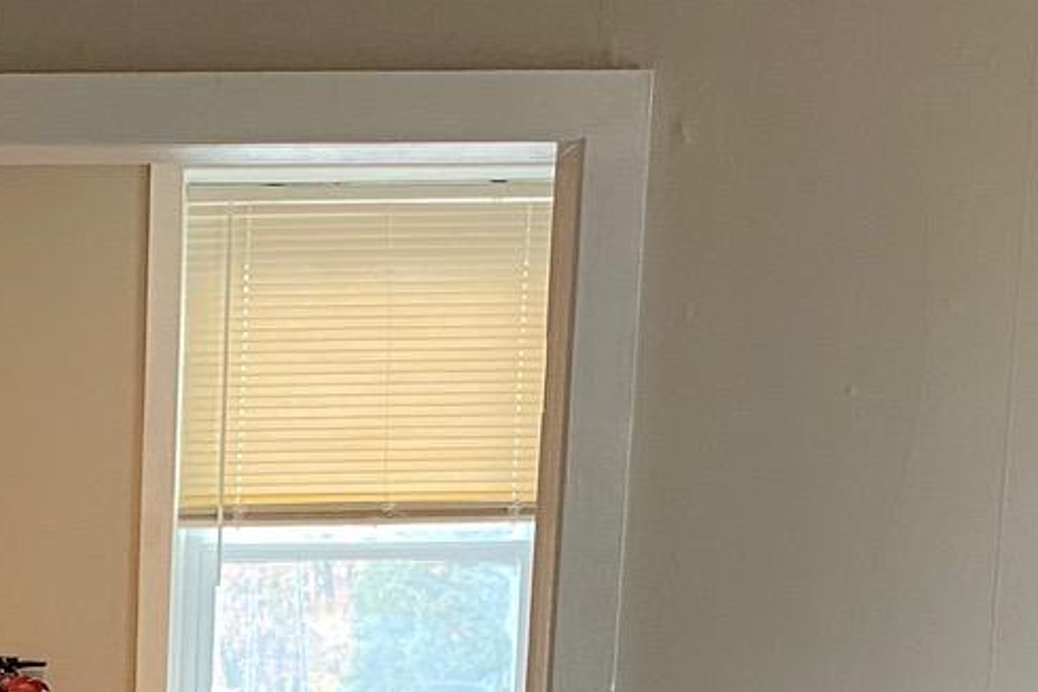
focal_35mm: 113
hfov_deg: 17.1
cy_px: 1416
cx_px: -301
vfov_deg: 11.0
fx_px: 3259
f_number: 1.8
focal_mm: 4.25
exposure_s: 1/60
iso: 125
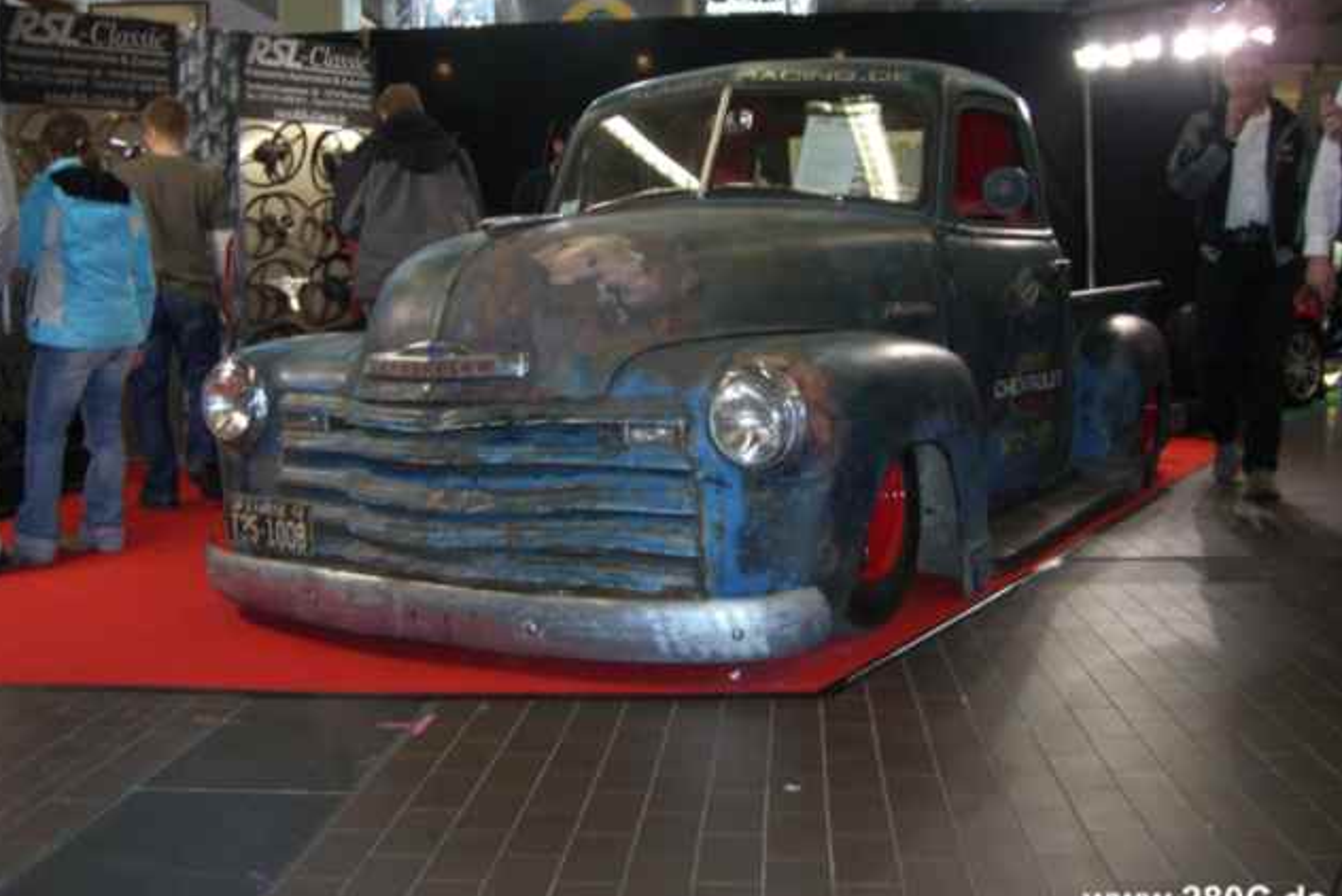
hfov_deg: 48.4
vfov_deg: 33.4
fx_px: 1492
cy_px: 420
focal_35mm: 40
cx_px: 665
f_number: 2.7
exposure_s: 1/60
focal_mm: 6.2
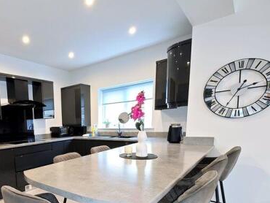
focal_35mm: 22
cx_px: 59
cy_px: 153
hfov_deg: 69.9
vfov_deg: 57.8
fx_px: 172
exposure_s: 1/33.3
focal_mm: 2.03
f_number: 1.8
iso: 160
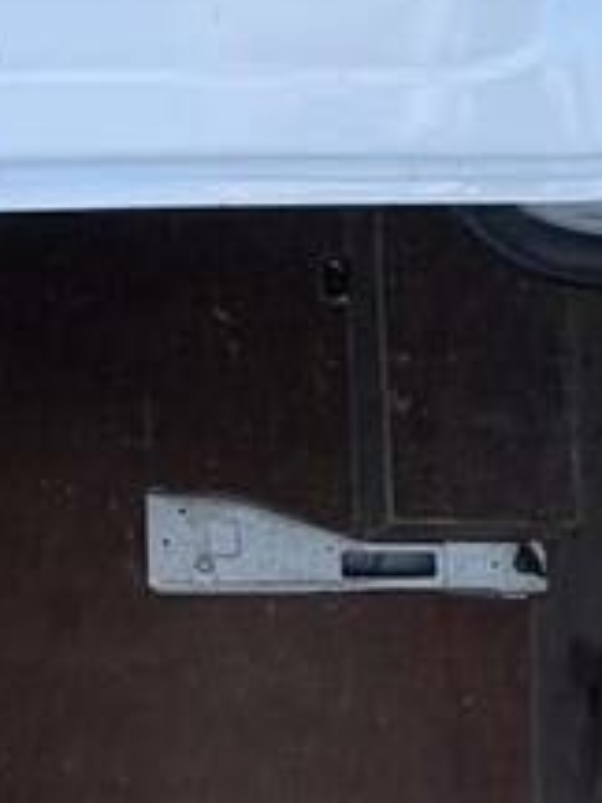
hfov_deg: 25.0
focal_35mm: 58
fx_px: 1345
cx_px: 427
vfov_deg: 30.1
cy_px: 866
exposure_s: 1/341
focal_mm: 2.22
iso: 64
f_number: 2.2
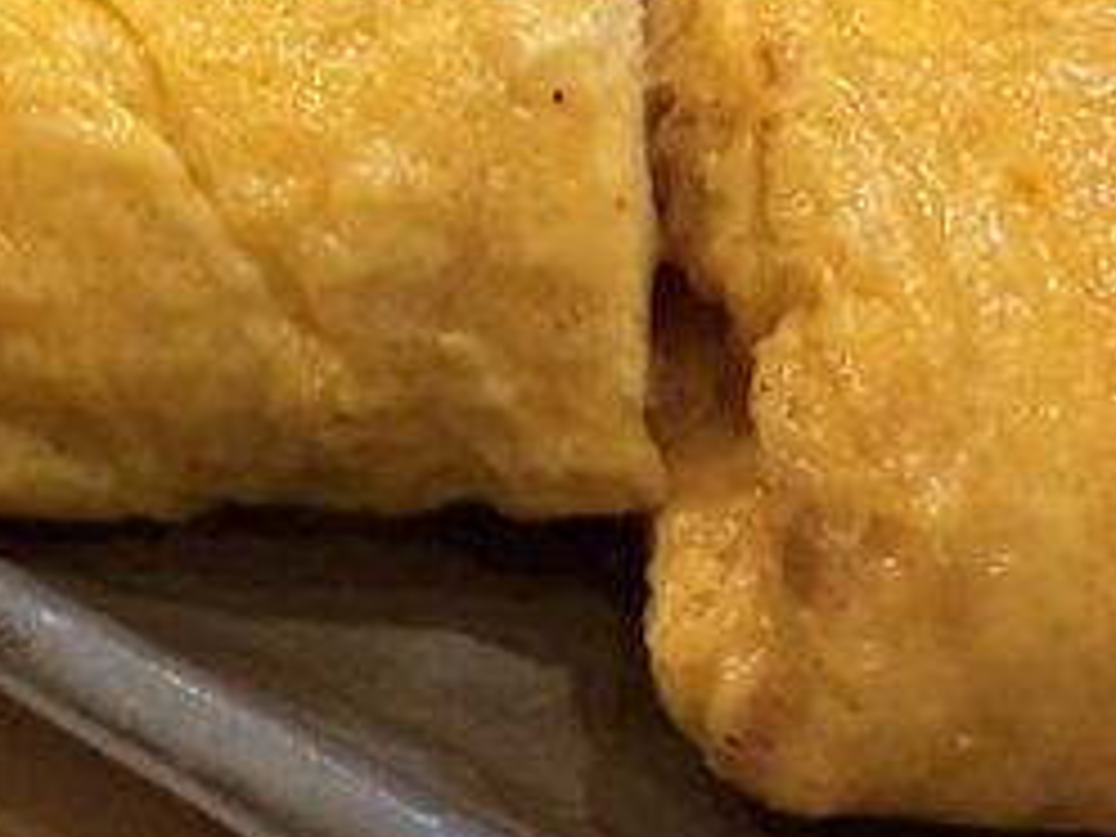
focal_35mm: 70
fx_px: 2257
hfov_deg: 27.0
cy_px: -22
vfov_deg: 20.3
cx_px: 169
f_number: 2.2
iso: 500
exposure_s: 1/50
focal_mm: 2.22
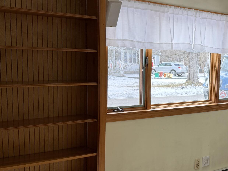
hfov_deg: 31.5
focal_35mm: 58
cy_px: 101
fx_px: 382
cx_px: 211
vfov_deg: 25.2
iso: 80
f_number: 1.78
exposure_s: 1/251
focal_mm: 6.76
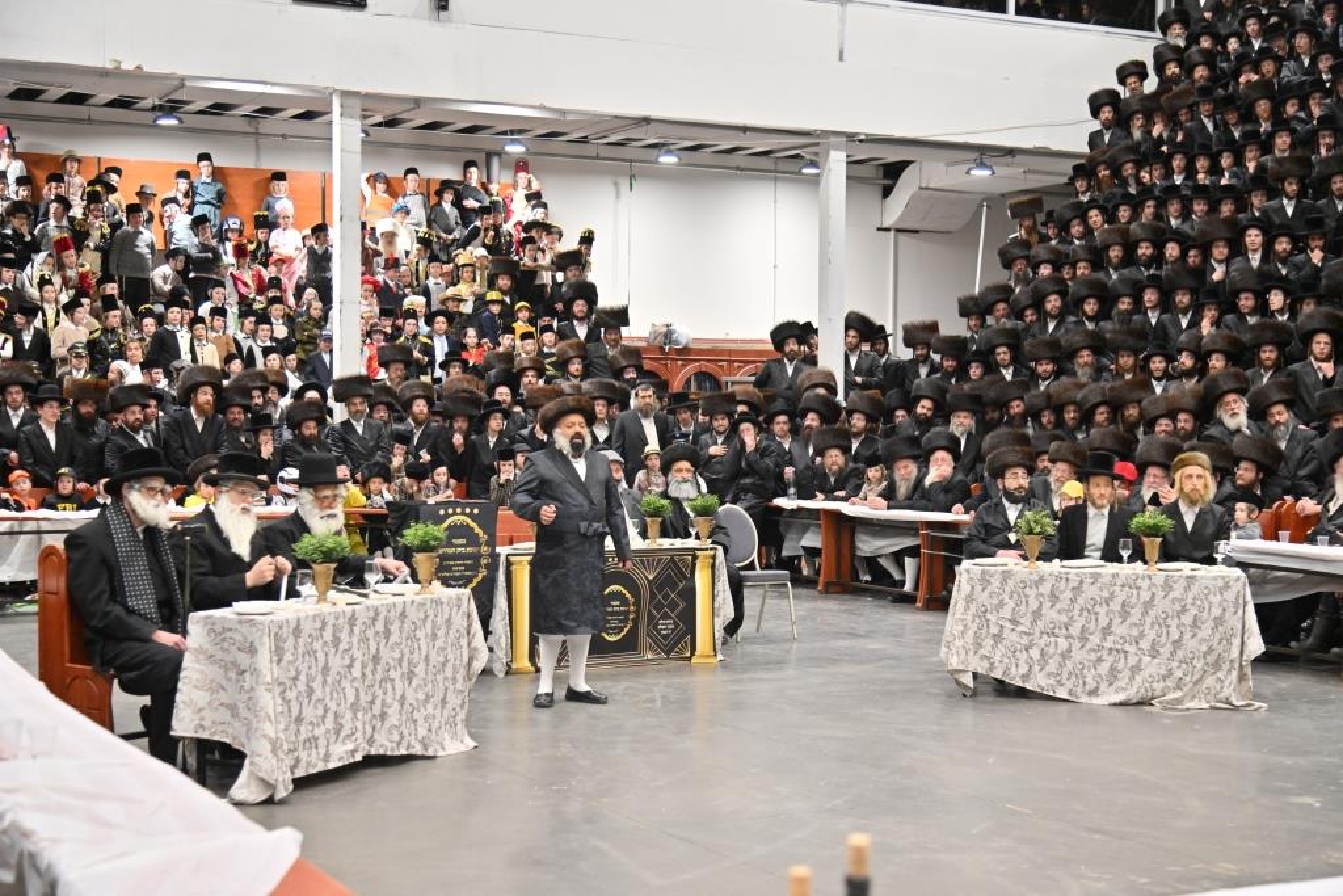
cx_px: 672
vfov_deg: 27.0
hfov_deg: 39.6
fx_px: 1865
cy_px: 448
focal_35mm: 50
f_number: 4
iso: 500
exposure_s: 1/250
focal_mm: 50
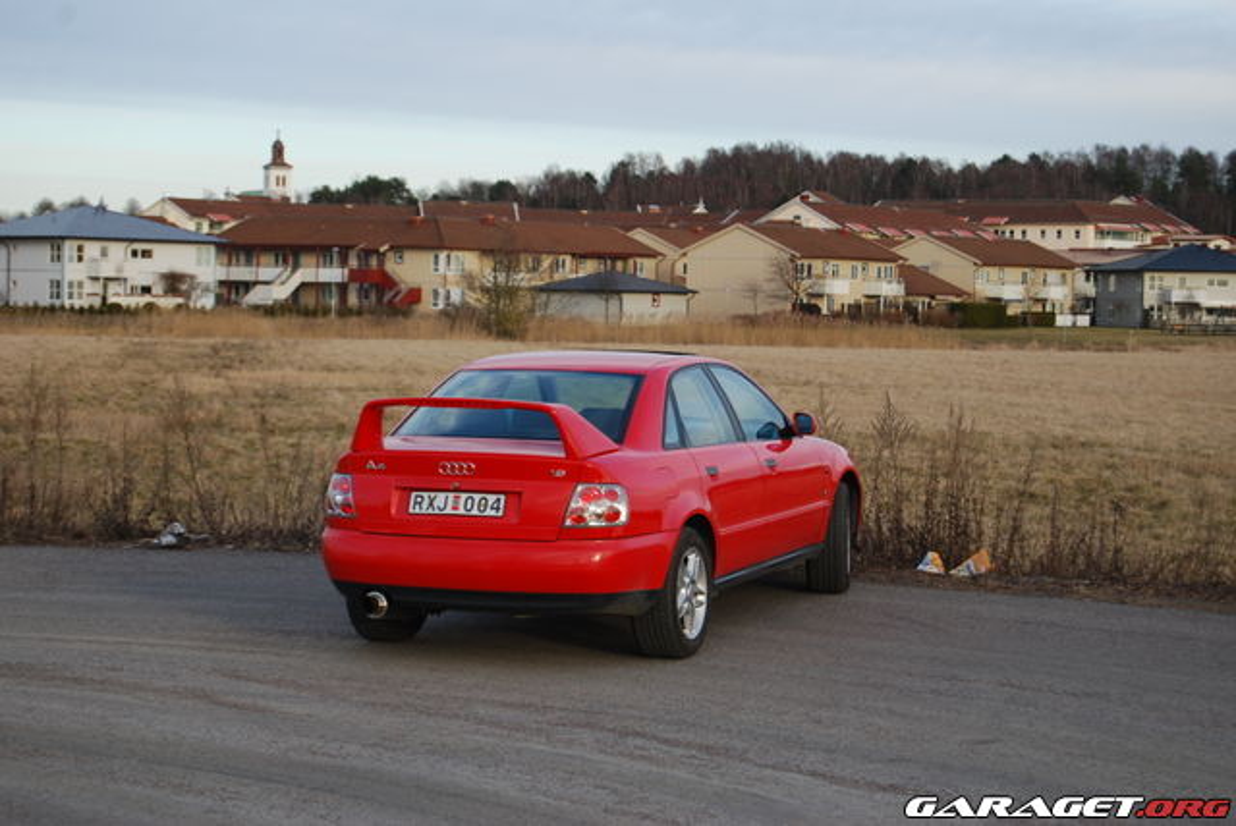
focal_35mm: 82
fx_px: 2835
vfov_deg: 16.6
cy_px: 413
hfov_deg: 24.6
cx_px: 618
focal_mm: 55
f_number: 5.6
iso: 110
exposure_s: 1/125
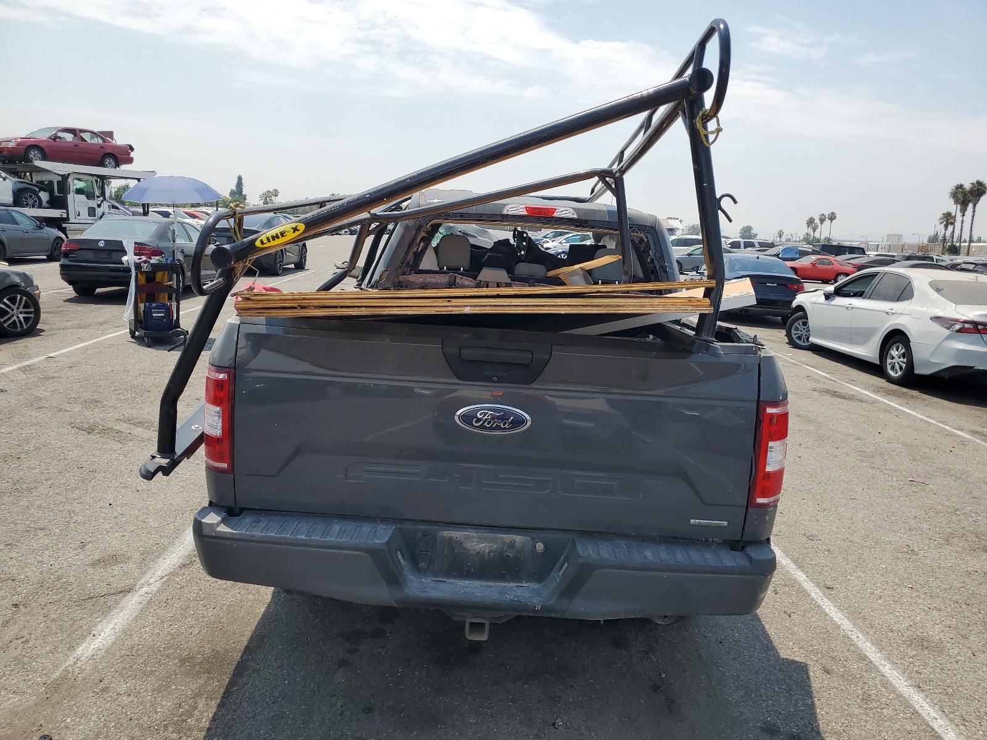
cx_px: 494
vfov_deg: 53.1
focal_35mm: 26
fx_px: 741
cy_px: 370
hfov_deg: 67.3
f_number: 1.5
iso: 50
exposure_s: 1/3333
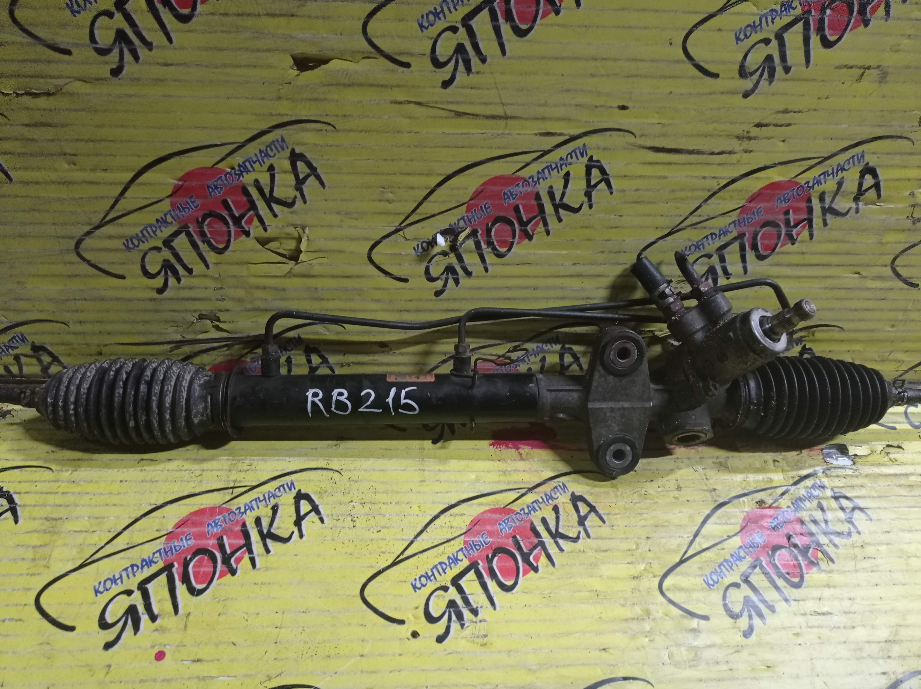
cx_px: 460
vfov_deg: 49.7
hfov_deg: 63.5
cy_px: 344
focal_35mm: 28
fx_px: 744
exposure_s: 1/25
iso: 630
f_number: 1.79
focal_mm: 4.7
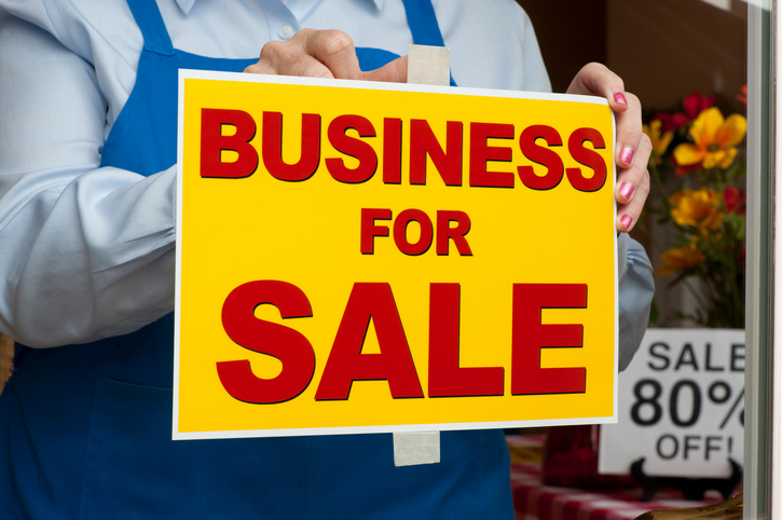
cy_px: 260
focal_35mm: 50
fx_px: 1085
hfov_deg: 39.6
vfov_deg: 26.9
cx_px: 391
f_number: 16
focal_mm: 50
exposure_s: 1/30
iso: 200
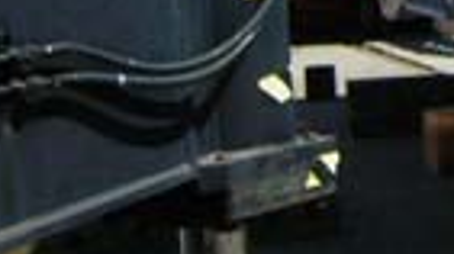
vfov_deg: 5.7
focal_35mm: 203
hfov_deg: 9.9
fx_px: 2441
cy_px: -350
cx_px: 902
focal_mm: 6.8
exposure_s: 1/373
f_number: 3.3
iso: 50
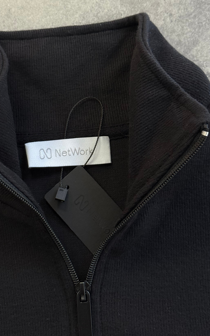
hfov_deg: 20.9
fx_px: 568
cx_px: 71
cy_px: 139
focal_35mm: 62
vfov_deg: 32.9
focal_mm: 6.76
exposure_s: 1/100
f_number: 1.78
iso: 250
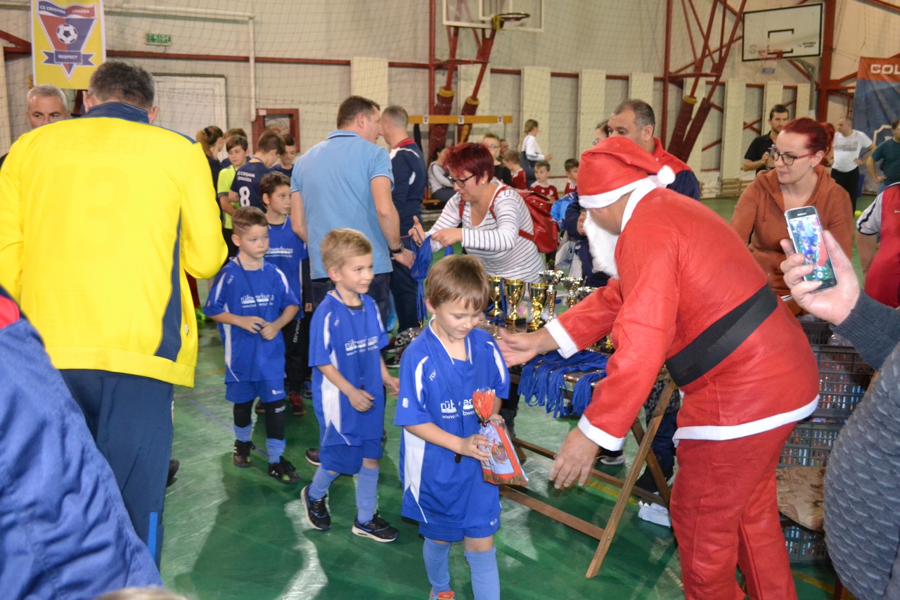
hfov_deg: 57.2
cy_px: 300
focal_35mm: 33
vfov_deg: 40.0
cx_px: 450
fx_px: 825
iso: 2800
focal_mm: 22
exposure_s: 1/60
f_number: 4
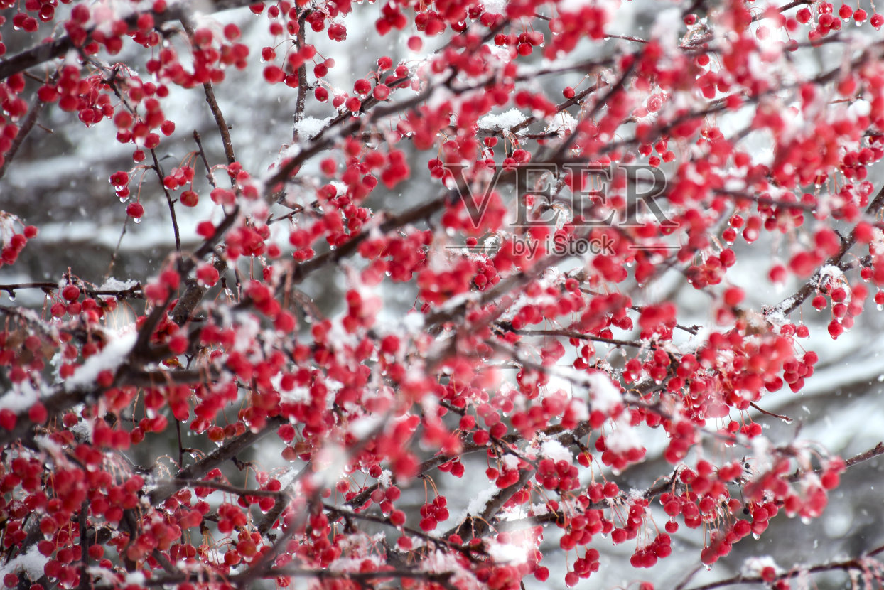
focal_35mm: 270
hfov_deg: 7.6
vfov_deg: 5.1
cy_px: 213
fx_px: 6631
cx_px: 562
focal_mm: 140
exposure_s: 1/500
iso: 400
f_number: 5.6
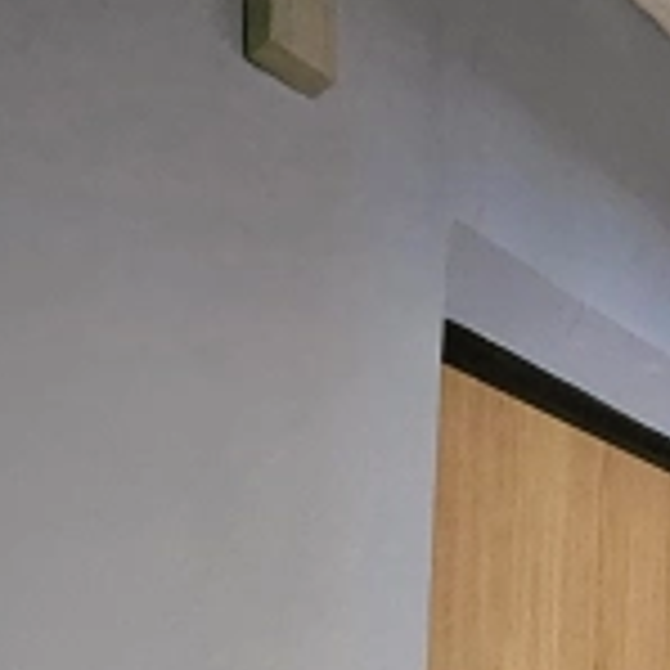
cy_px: 890
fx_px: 1051
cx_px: 477
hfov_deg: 34.8
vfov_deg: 28.4
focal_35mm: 48
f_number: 2.2
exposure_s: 1/25.1
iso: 1250
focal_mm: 2.2
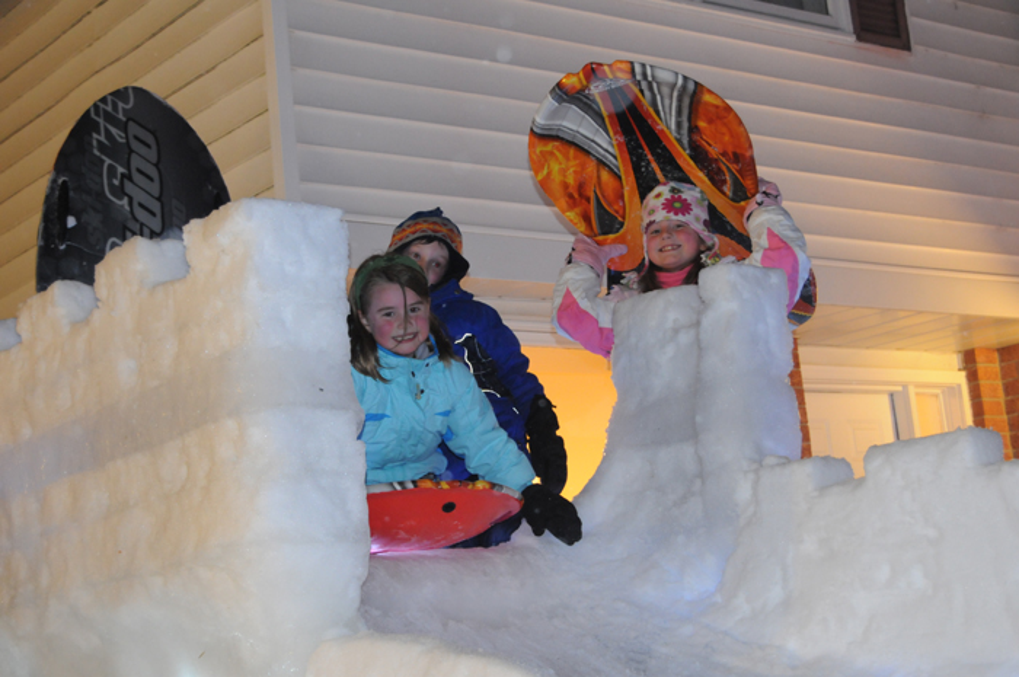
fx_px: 1951
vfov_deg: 19.7
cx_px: 510
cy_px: 338
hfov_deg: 29.3
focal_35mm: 69
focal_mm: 46
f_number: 5.6
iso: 1600
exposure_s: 1/6
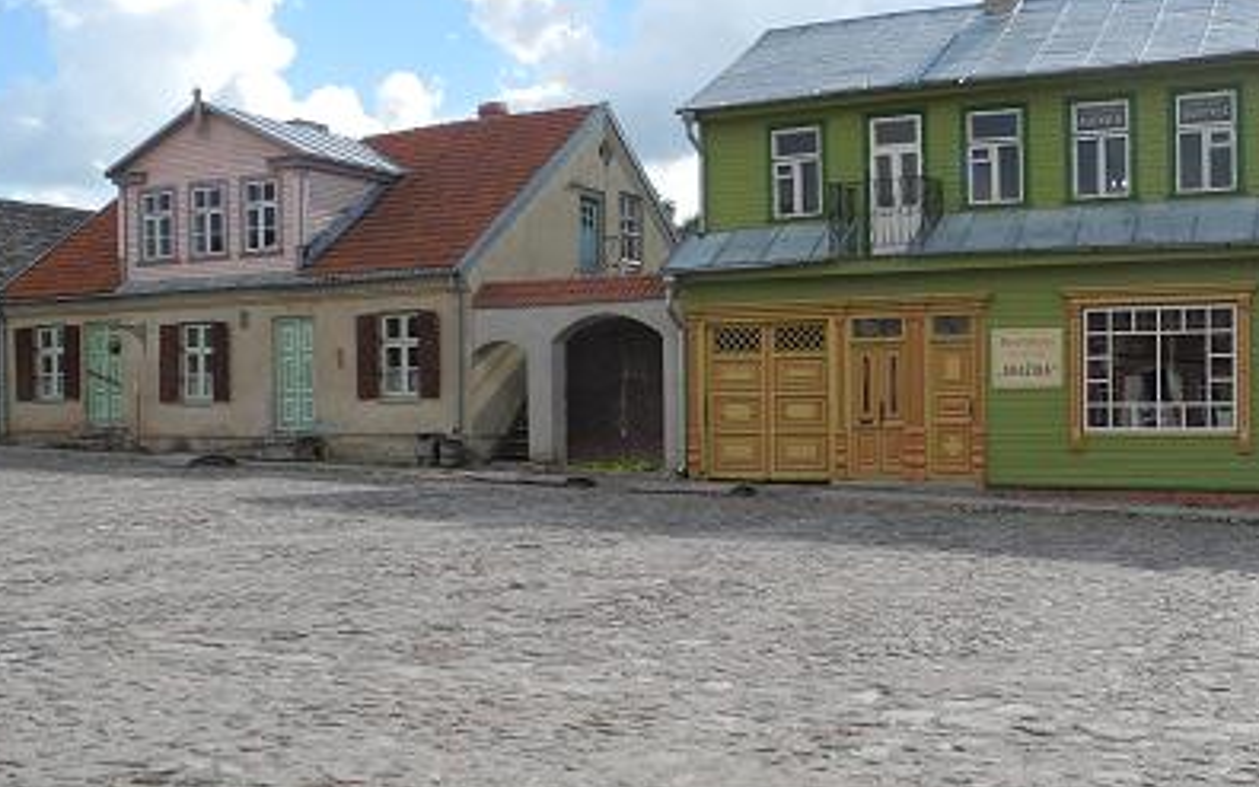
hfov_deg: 45.0
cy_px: 421
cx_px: 771
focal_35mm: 44
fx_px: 1510
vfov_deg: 29.2
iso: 100
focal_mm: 6.8
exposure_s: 1/1000
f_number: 3.2
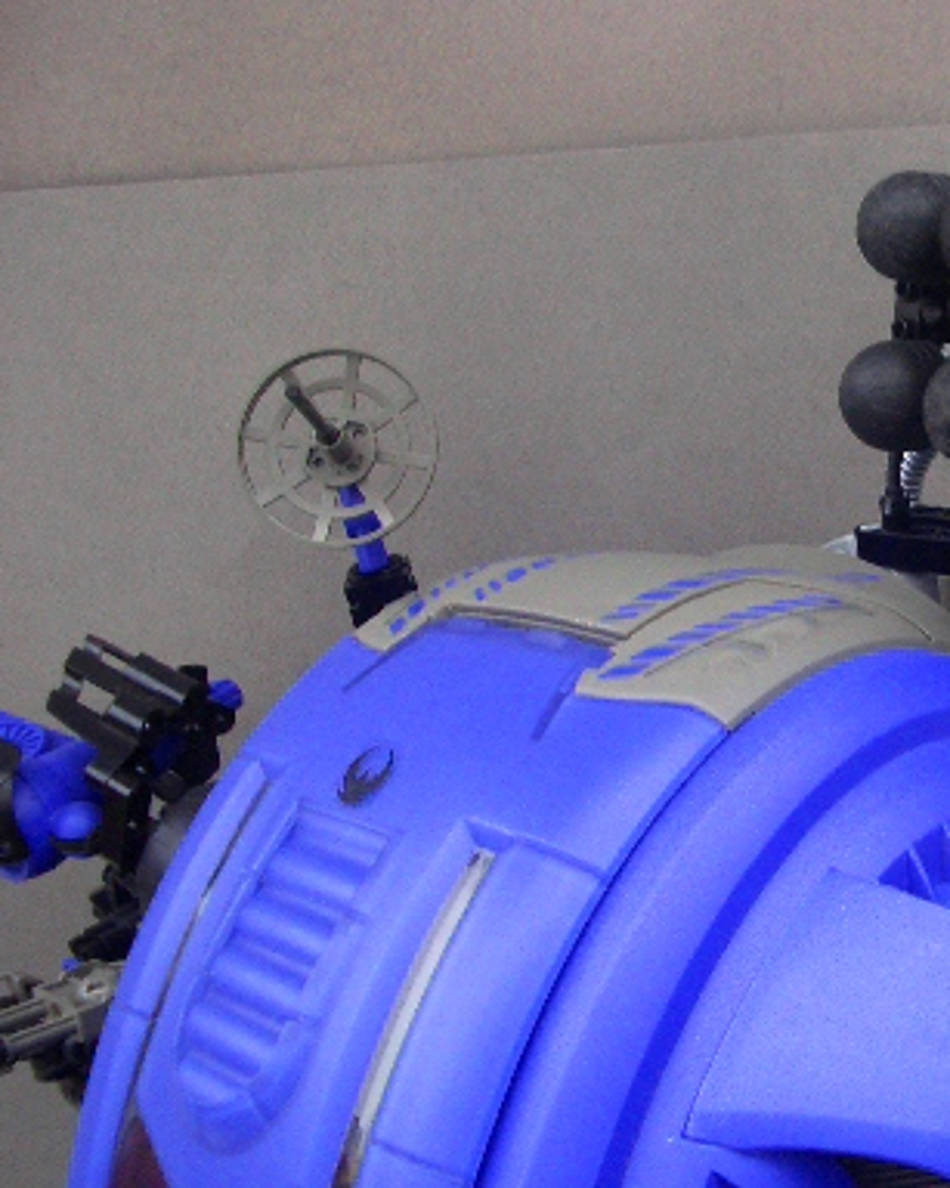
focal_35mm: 57
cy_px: 606
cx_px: 947
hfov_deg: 25.4
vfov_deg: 33.0
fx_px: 2004
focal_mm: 5.8
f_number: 2.6
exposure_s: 1/60
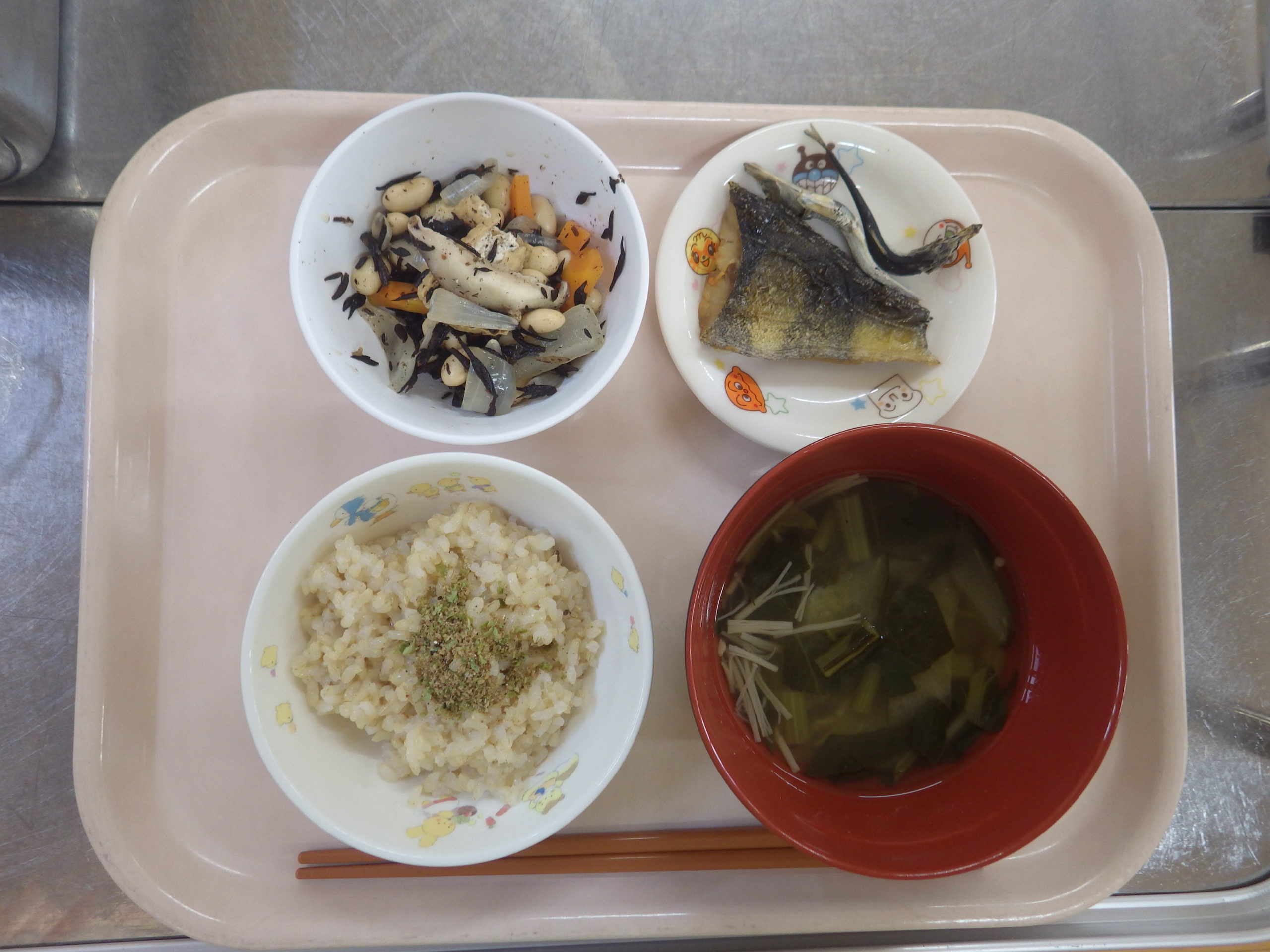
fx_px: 917
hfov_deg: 69.4
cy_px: 476
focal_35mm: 25
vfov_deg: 54.9
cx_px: 635
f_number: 2
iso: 125
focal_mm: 4.5
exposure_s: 1/50
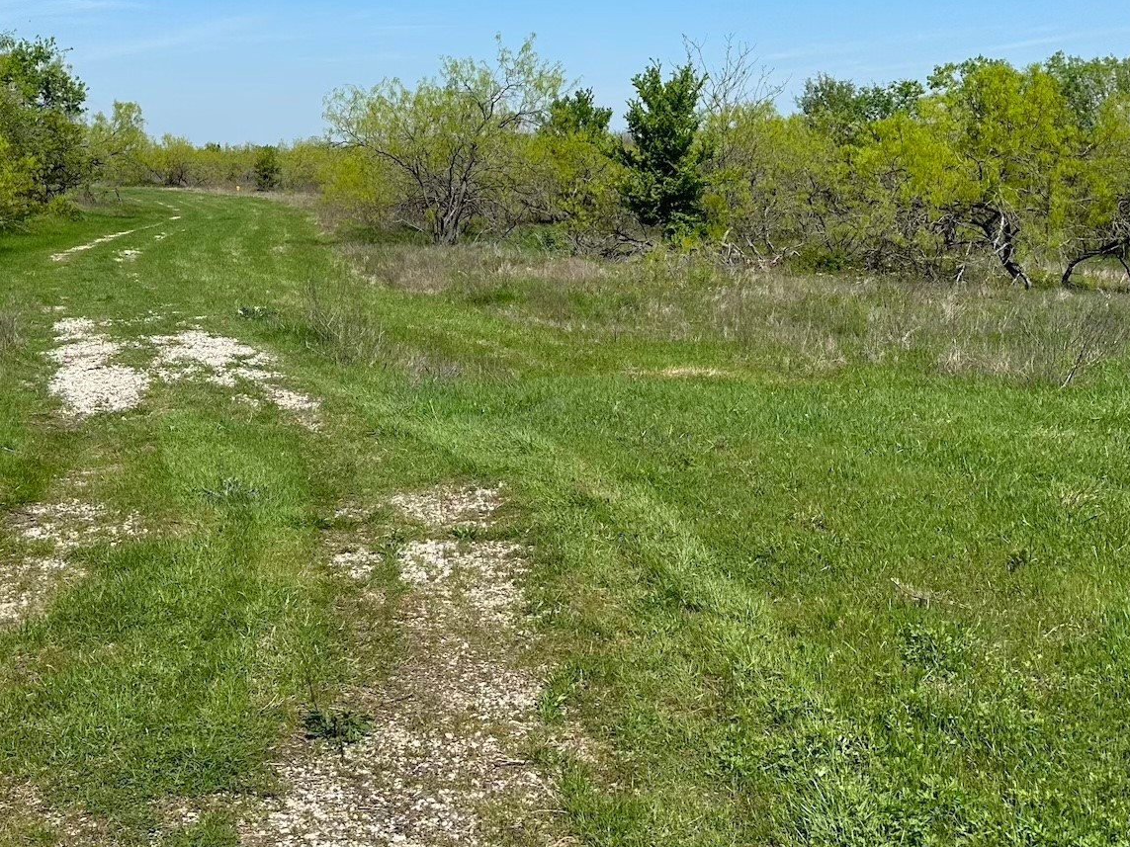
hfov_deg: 43.4
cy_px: 156
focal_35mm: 43
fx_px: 1404
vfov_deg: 32.6
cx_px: 394
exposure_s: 1/5525
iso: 80
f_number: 1.78
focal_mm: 6.86
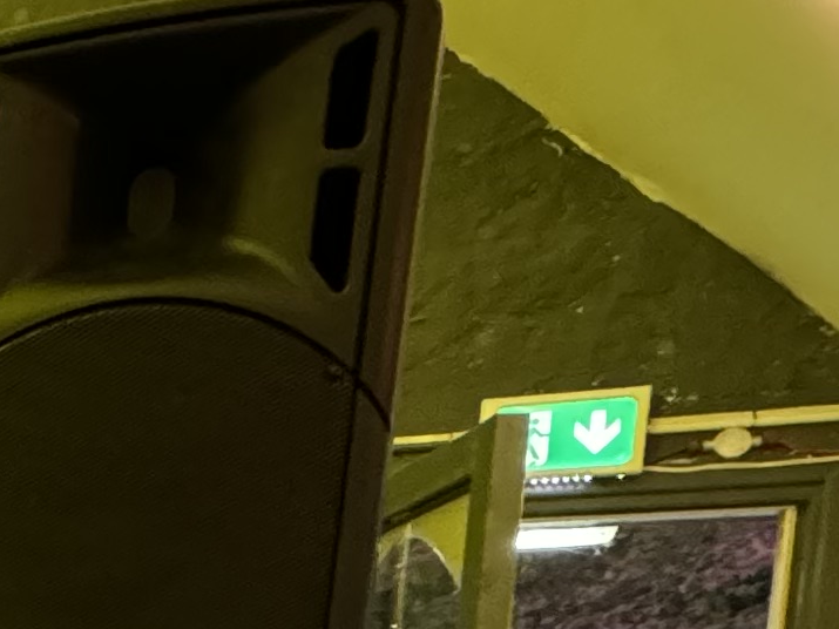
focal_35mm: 79
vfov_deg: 16.1
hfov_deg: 17.0
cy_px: 1089
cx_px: -906
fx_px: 1914
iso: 800
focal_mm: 2.22
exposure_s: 1/50
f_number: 2.2
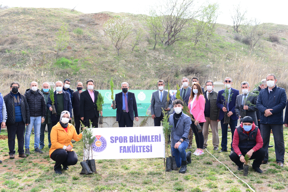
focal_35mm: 42
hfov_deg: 46.4
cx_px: 144
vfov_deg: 31.9
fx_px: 336
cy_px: 96
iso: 640
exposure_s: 1/640
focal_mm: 42
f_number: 5.6
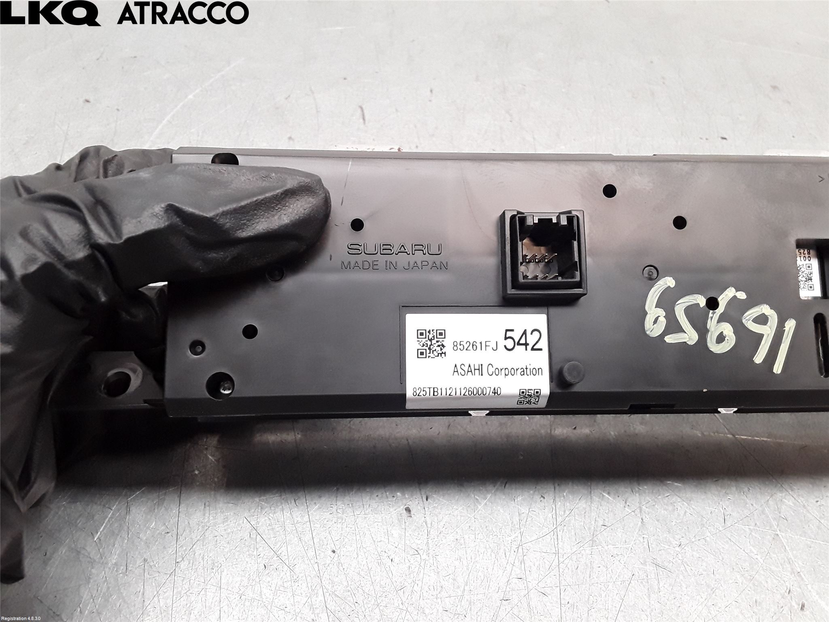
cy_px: 311
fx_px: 671
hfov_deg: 63.4
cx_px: 414
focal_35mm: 28
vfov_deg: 49.7
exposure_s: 1/100
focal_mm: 2.91
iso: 100
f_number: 1.9
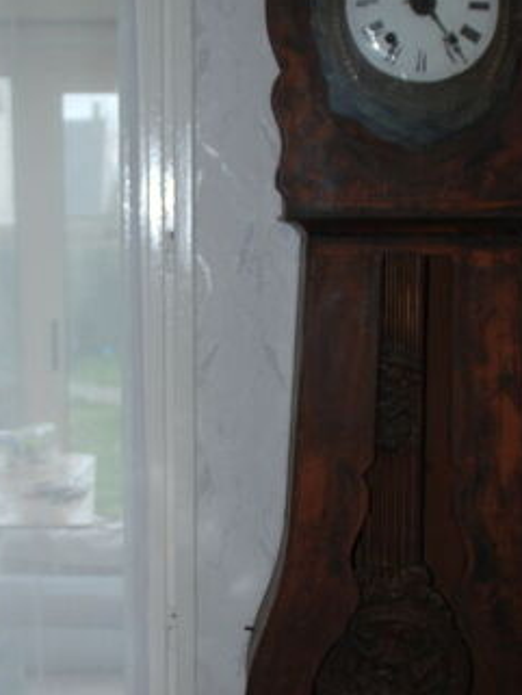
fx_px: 1427
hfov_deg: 20.7
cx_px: 219
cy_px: 419
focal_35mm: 71
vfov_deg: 27.3
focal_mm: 22
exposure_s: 1/60
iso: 200
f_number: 3.8
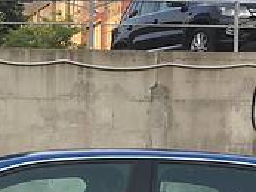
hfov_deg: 14.7
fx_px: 992
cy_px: 276
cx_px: 67
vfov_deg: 10.7
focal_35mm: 134
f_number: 2.2
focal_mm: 4.2
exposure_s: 1/201
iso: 25
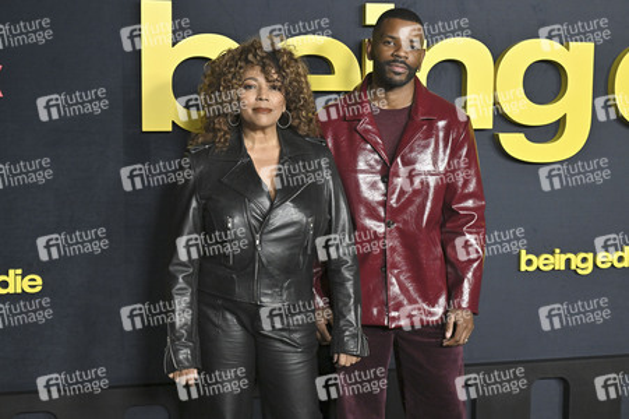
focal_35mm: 53
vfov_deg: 25.5
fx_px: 925
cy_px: 210
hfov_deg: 37.5
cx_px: 314
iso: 2500
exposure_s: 1/320
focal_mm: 53
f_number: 5.6
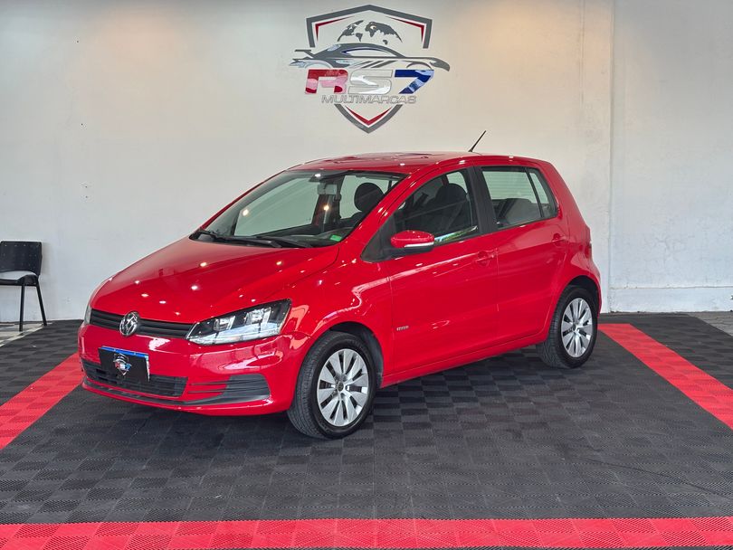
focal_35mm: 52
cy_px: 275
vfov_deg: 28.0
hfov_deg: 36.8
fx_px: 1101
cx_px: 366
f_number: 1.6
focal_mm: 5.96
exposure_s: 1/132
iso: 25
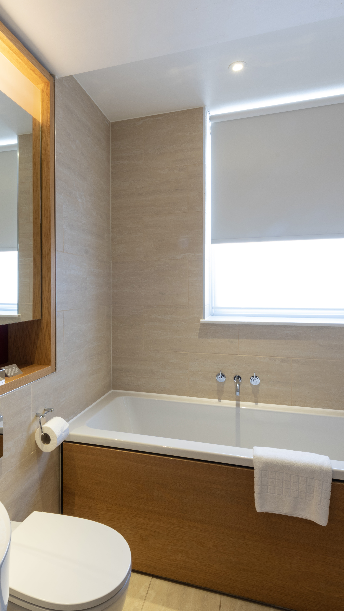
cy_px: 298
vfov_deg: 78.7
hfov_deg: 48.6
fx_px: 373
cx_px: 114
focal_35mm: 23
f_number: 16
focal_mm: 14
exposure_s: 1.6
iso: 100
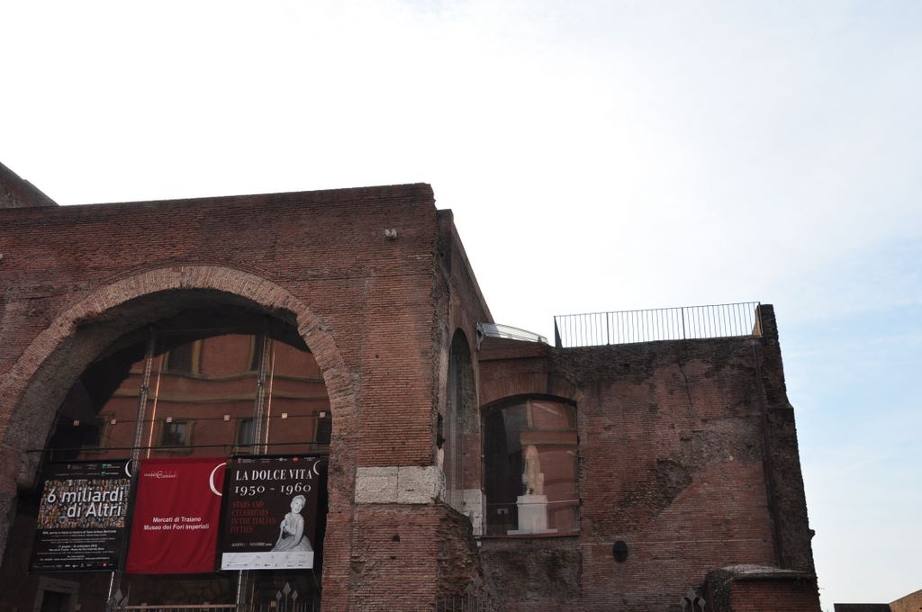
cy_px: 306
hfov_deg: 53.2
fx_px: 921
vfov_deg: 36.8
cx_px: 461
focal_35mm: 36
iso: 200
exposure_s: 1/160
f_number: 9
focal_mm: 24
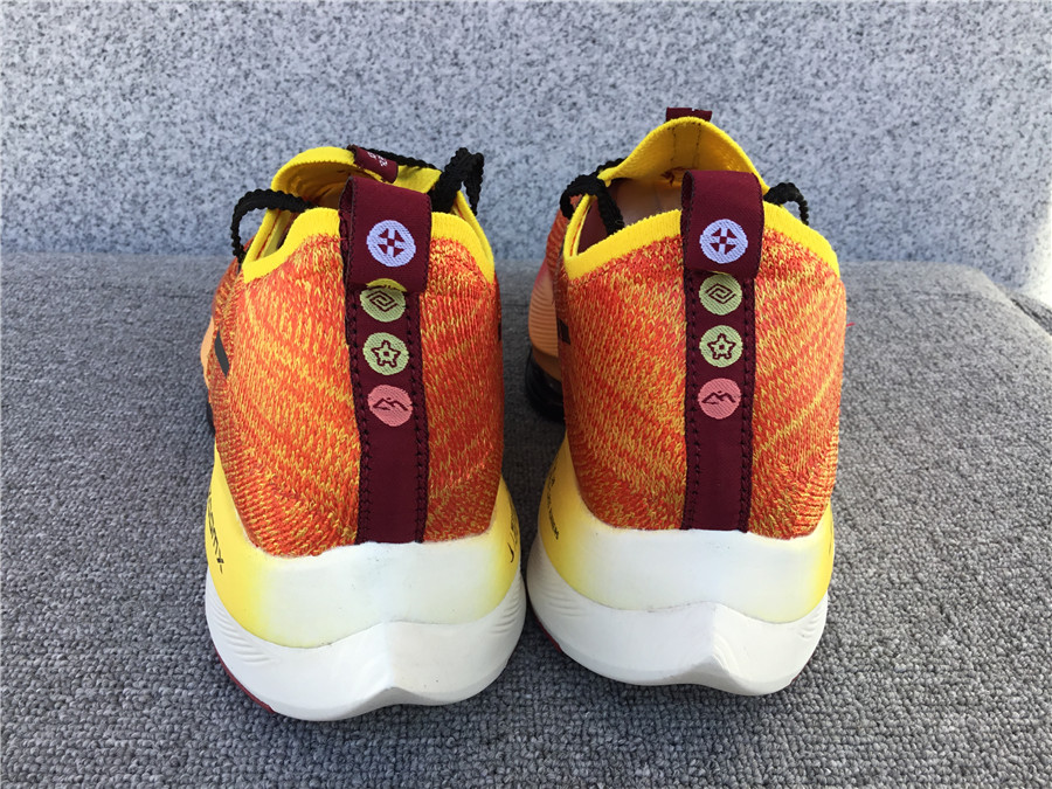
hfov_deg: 58.4
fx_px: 942
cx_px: 526
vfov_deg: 45.4
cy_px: 394
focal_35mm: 31
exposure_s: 1/255
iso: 25
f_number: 2.4
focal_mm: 3.3
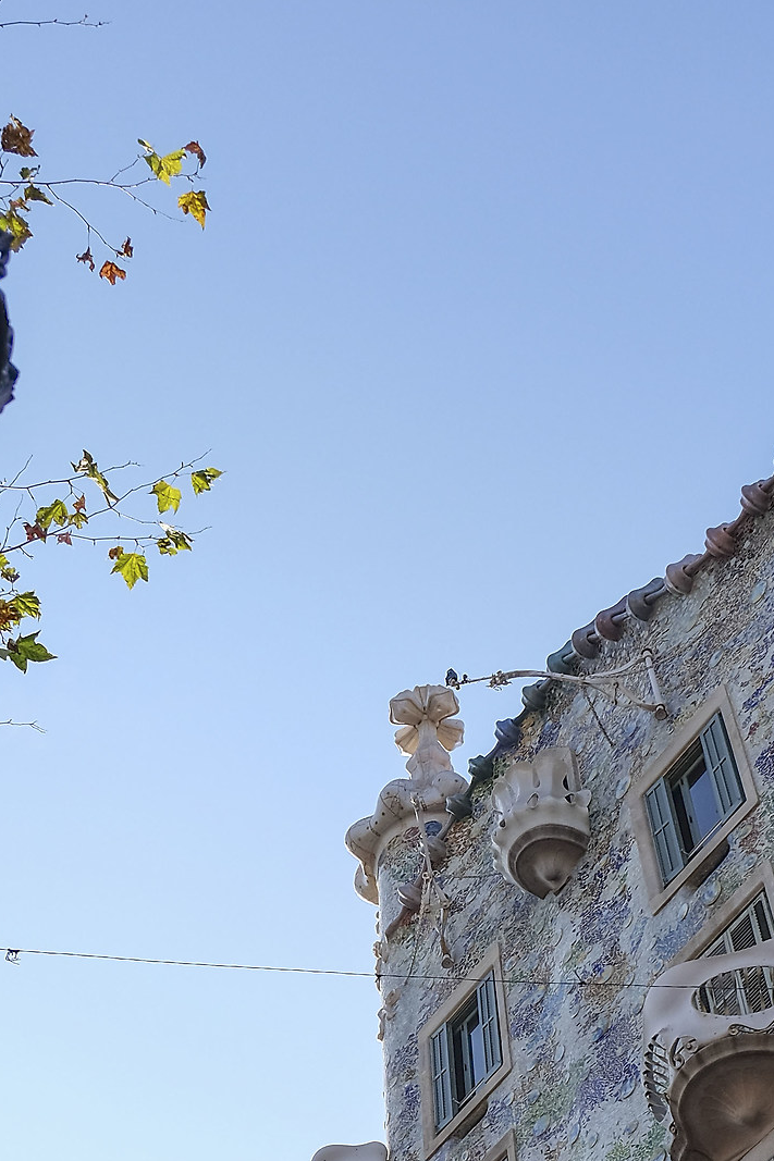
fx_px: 2032
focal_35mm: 63
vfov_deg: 29.7
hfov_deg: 21.6
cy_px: 1165
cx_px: 343
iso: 400
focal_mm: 18.5
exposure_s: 1/1600
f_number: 3.5
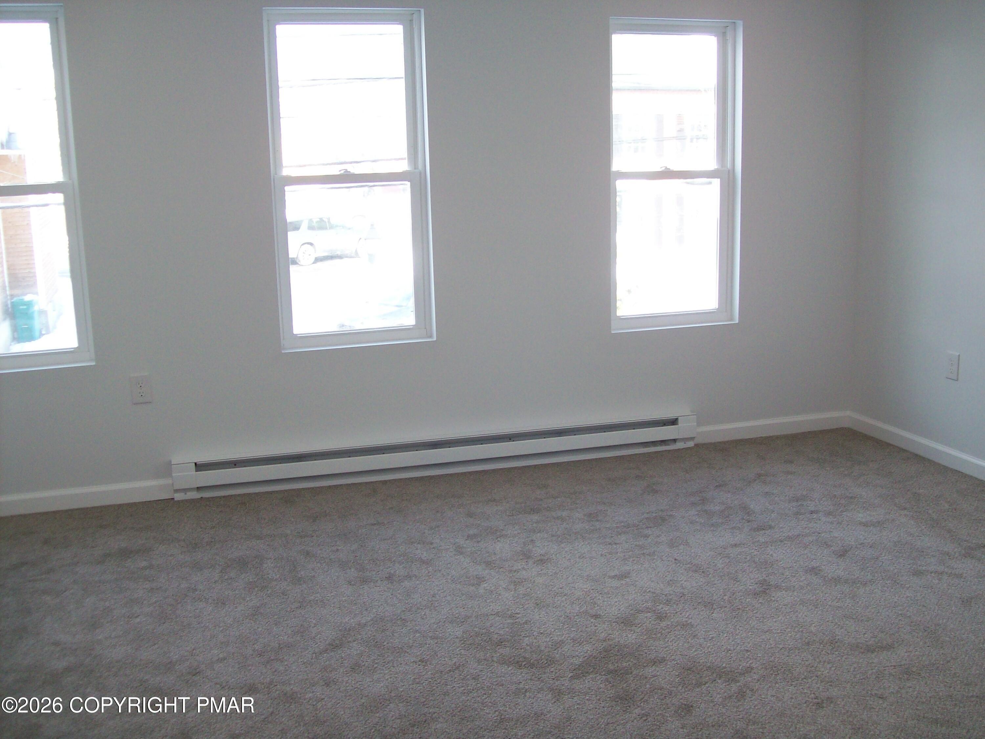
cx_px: 492
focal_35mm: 36
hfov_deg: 51.4
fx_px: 1024
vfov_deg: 39.7
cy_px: 370
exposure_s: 1/64
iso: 91
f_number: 2.7
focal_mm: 6
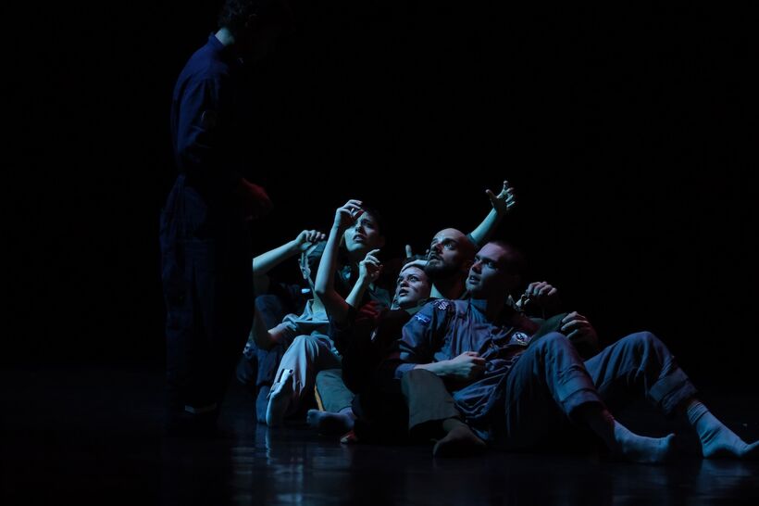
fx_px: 6322
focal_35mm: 300
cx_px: 380
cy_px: 253
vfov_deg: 4.6
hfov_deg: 6.9
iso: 3200
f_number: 2
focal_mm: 200
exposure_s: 1/800
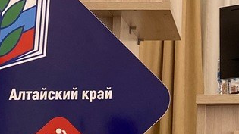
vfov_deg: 10.4
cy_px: -13
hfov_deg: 17.5
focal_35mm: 115
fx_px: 729
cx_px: 309
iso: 125
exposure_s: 1/121
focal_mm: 4.25
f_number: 1.8
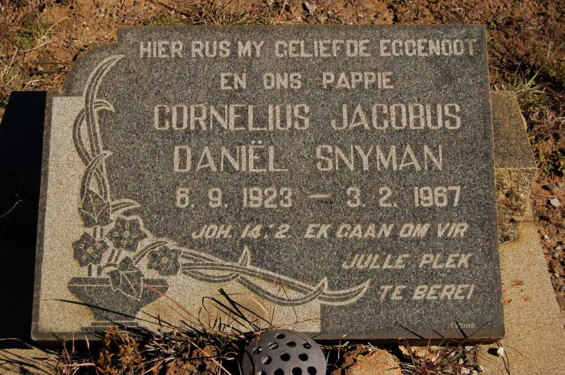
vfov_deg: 22.6
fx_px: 941
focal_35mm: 60
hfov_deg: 33.4
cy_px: 188
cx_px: 282
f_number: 6.3
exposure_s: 1/800
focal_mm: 40
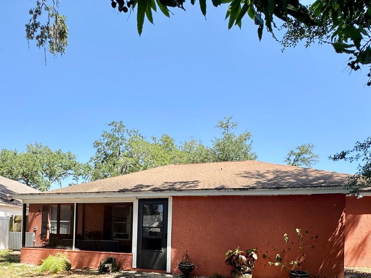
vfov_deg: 50.3
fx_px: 268
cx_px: 157
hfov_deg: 69.0
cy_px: 236
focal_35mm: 25
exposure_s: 1/596
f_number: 2.2
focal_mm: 2.22
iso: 40
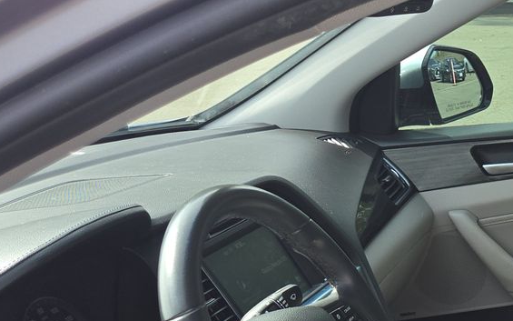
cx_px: 598
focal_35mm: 69
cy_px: 501
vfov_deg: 16.9
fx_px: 965
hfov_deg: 26.8
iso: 25
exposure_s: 1/264
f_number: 1.8
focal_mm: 5.4
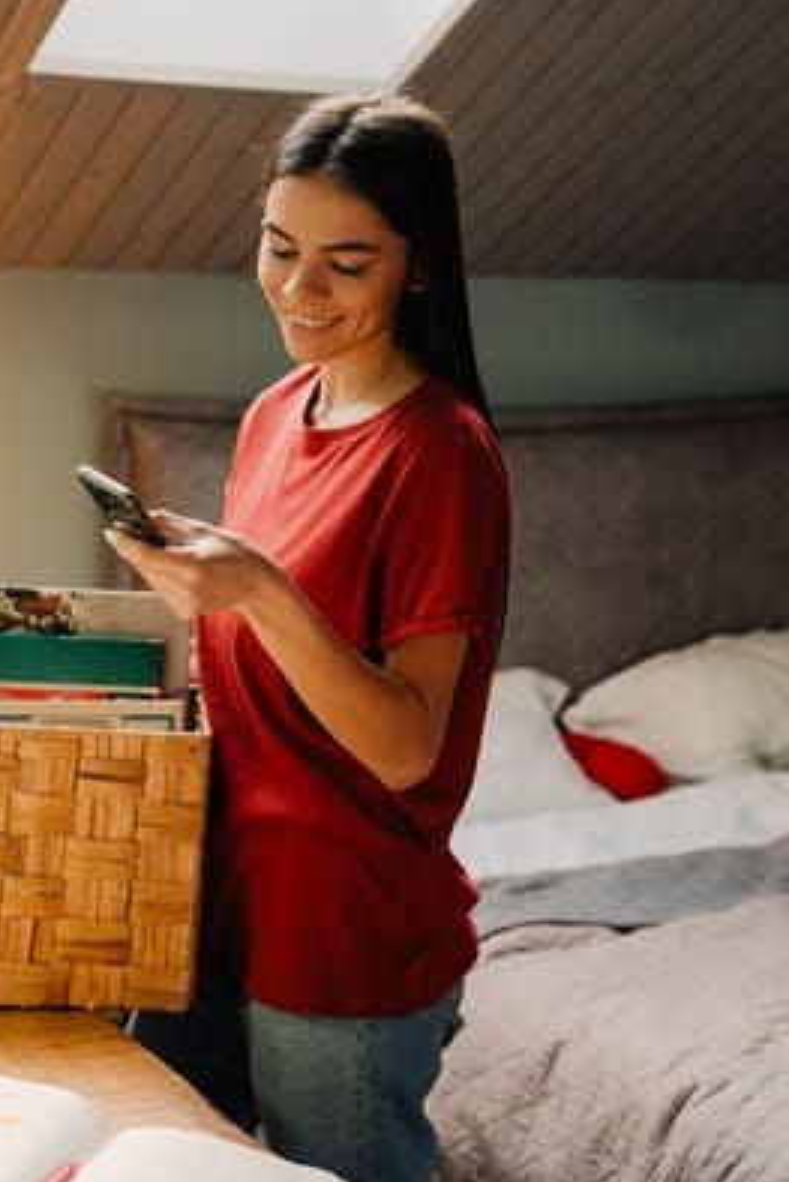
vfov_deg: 28.8
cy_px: 591
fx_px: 2299
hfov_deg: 19.5
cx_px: 441
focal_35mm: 70
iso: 1250
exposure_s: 1/160
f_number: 3.2
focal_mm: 46
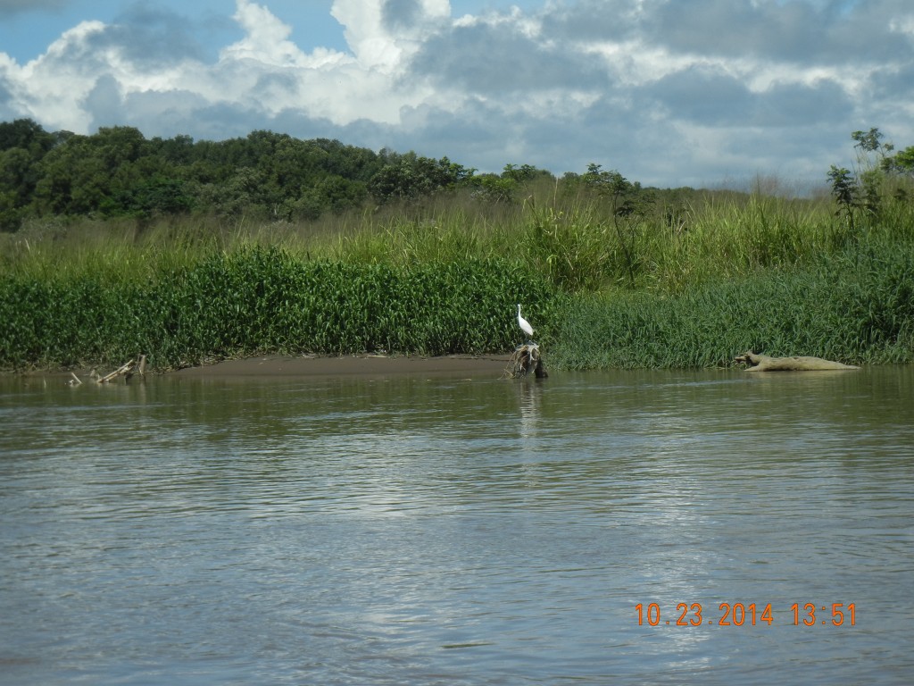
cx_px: 457
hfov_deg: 19.3
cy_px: 343
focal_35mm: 102
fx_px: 2693
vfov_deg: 14.5
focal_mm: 18.3
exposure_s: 1/430
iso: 160
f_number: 9
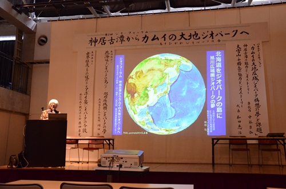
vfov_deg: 36.7
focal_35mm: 36
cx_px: 143
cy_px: 94
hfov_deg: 53.2
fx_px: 285
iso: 4000
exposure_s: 1/50
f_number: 6.3
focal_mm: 24
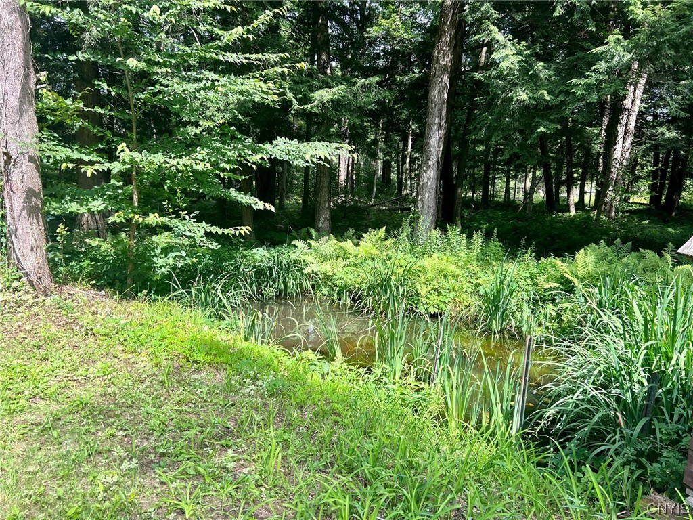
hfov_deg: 67.3
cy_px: 260
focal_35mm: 26
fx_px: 521
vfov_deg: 53.1
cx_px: 346
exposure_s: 1/1029
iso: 50
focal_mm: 5.7
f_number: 1.5
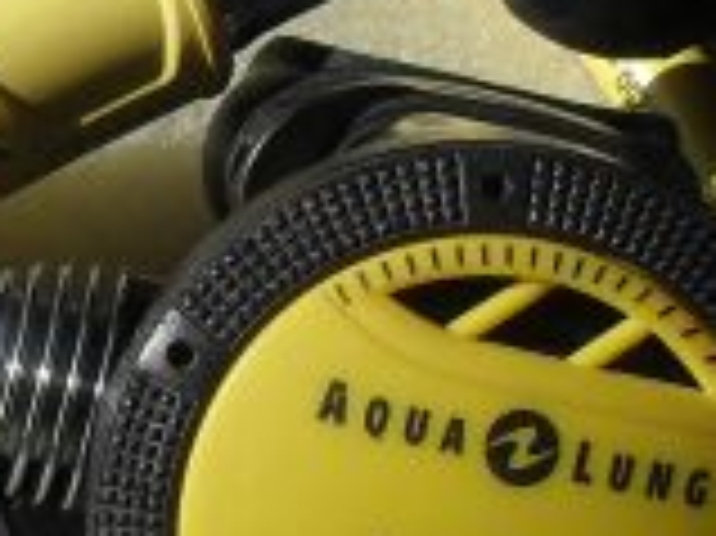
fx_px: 3948
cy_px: 527
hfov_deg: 10.3
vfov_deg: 7.7
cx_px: 153
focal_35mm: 191
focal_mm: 6.3
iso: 80
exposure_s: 1/125
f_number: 8.3
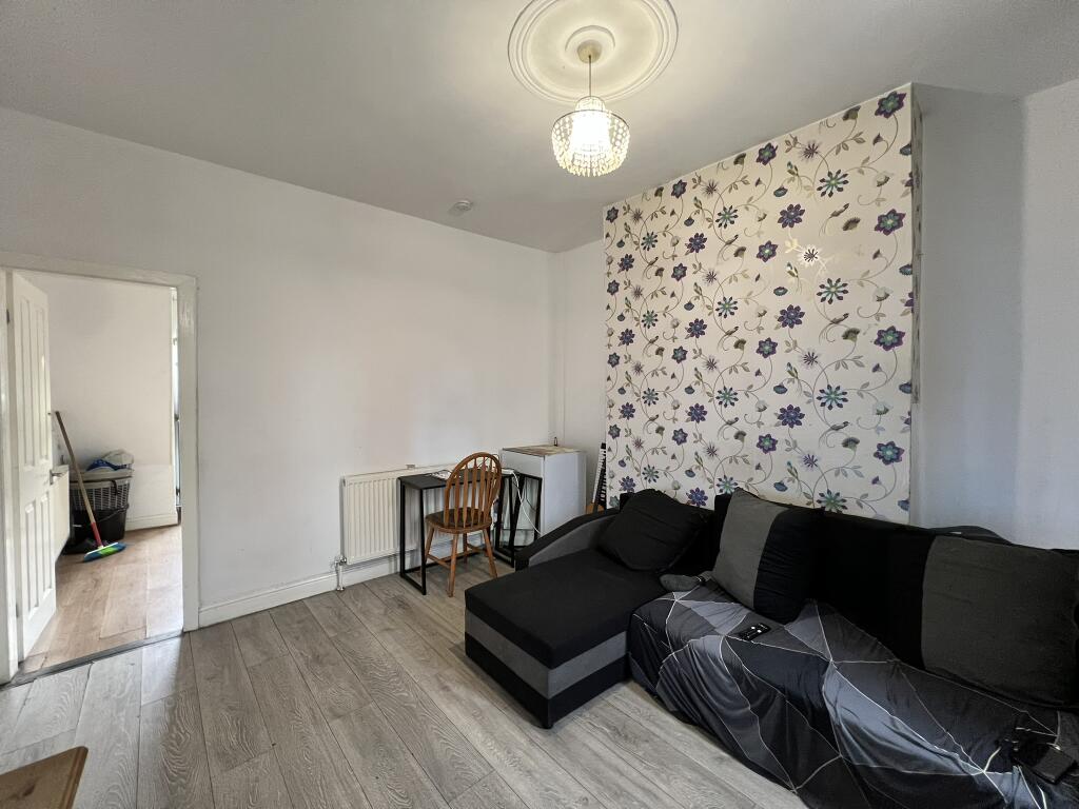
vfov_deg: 89.9
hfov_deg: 106.2
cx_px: 540
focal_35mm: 13
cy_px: 404
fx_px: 405
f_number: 1.8
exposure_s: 1/50
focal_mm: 1.57
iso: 320
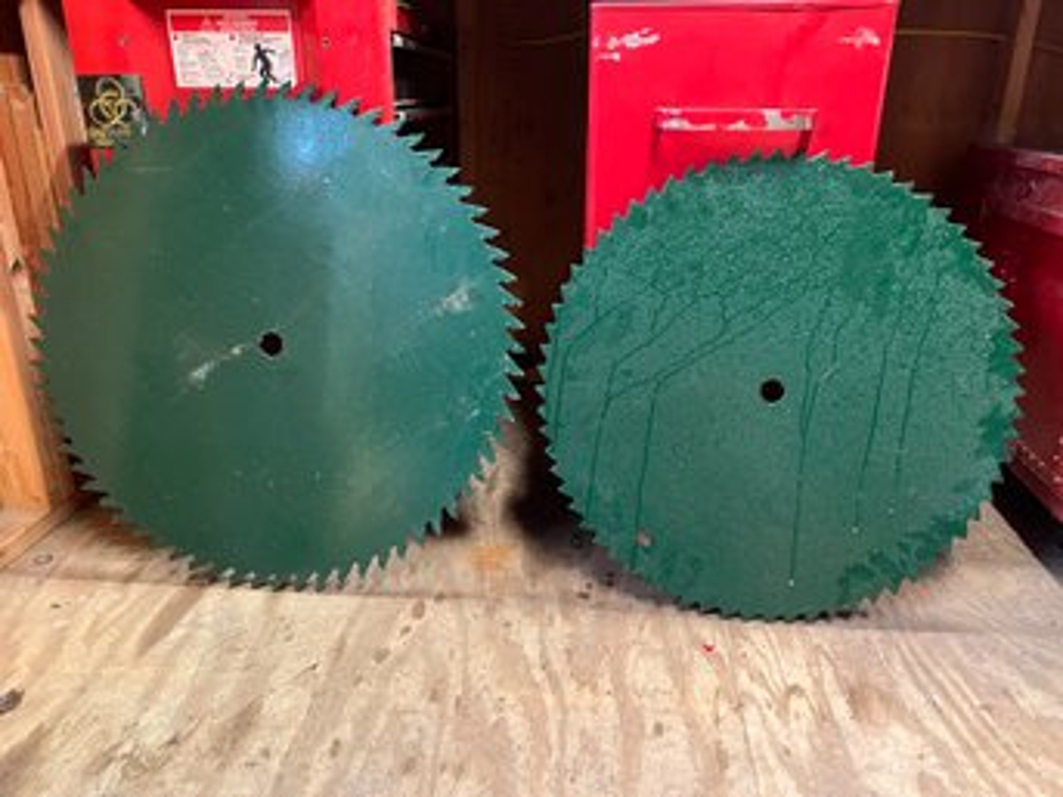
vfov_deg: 53.0
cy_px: 398
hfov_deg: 67.3
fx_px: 798
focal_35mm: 26
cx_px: 532
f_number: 1.5
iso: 500
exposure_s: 1/60
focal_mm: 5.7
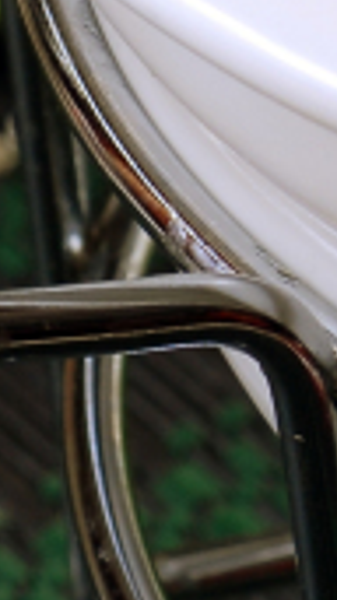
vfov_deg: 3.8
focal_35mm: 565
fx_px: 8989
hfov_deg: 2.1
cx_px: 1460
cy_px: -304
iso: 100
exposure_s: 1/160
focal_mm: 60
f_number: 9
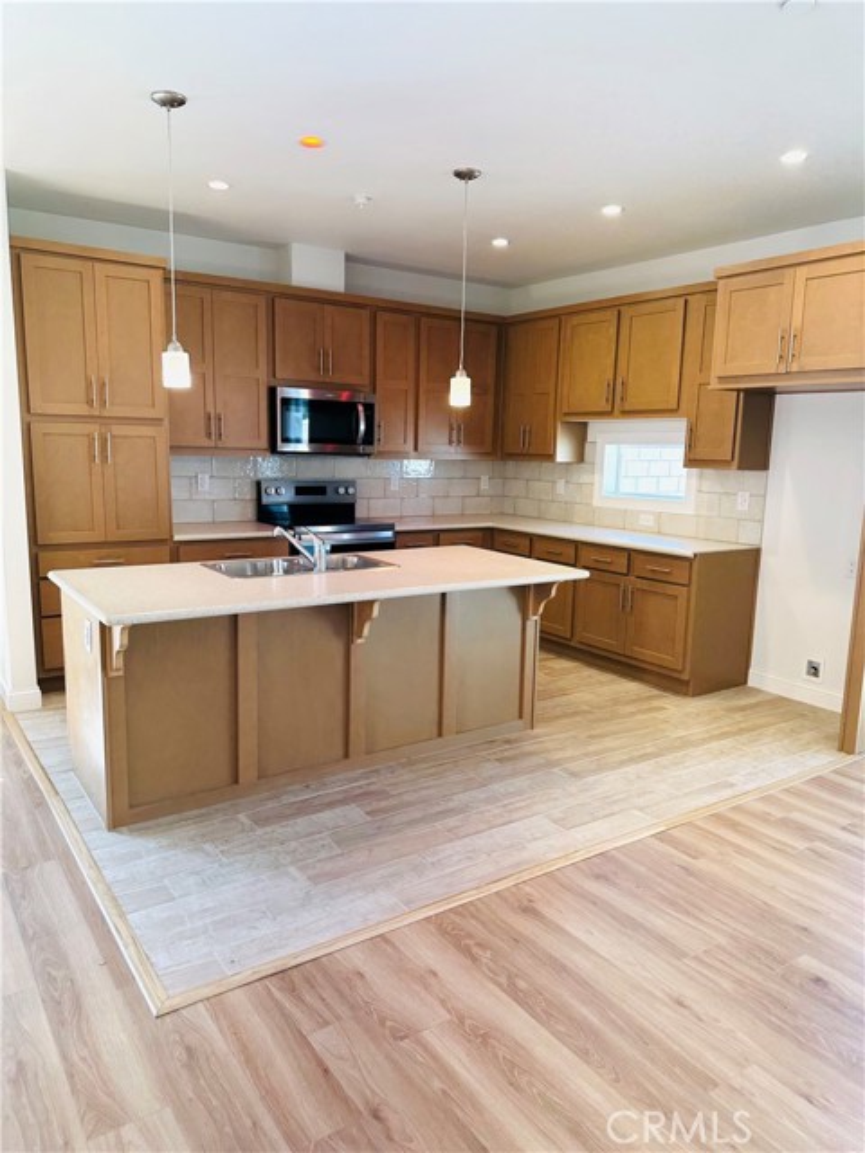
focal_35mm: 24
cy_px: 576
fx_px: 800
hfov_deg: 56.8
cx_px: 432
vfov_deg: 71.6
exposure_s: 1/128
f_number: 1.78
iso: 100
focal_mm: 6.86
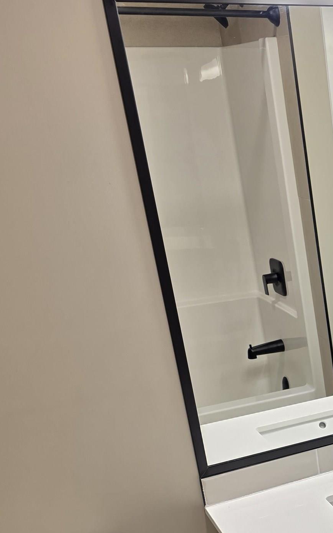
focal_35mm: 54
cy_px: 430
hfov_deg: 20.8
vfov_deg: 36.2
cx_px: 485
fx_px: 784
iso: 160
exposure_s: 1/120
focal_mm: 6.3
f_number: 1.7
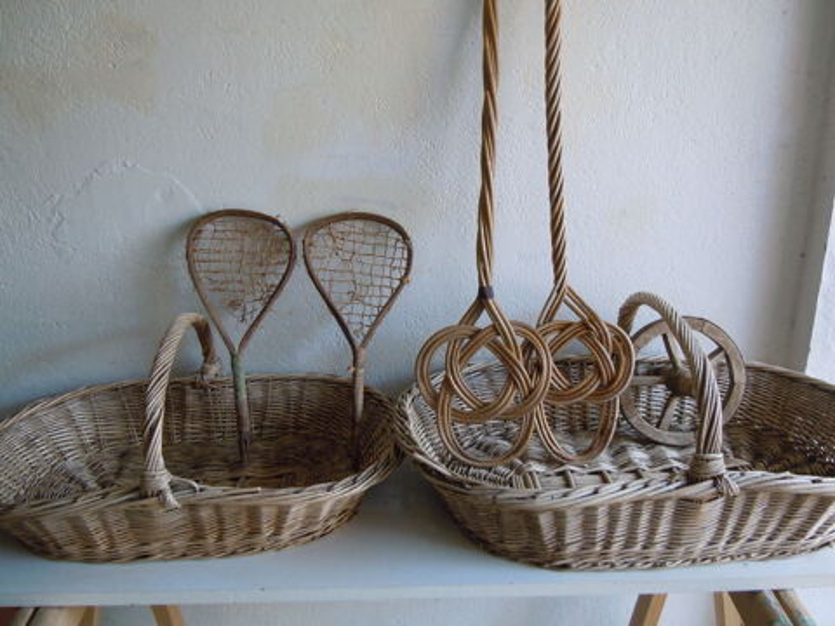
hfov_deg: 60.0
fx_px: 724
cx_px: 418
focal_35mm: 30
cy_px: 313
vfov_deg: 46.8
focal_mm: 5.4
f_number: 3.5
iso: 320
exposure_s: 1/60
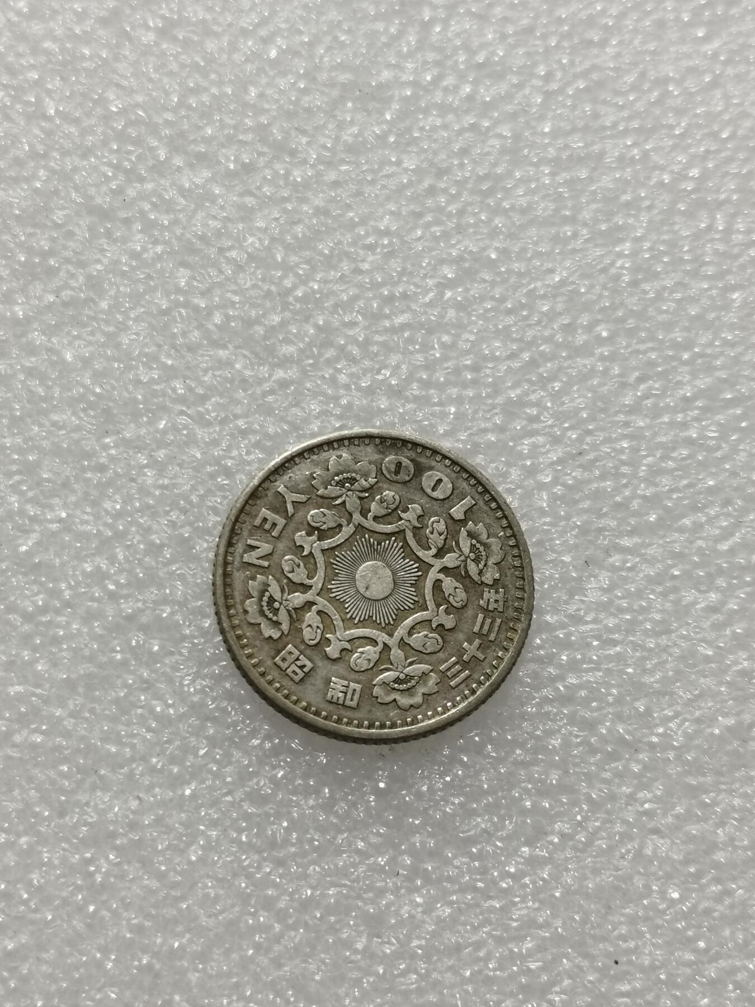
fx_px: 1774
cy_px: 504
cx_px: 378
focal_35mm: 61
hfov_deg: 24.0
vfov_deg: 31.7
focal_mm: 5.58
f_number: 1.8
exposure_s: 1/90
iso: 64
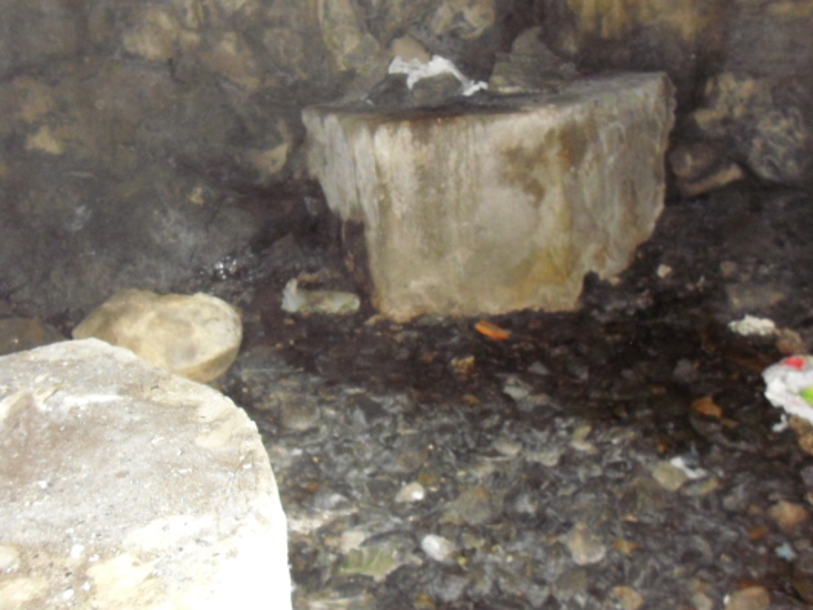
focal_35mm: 46
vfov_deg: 31.5
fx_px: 1081
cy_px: 266
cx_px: 401
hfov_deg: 41.2
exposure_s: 1/60
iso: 400
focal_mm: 6.2
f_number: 2.8
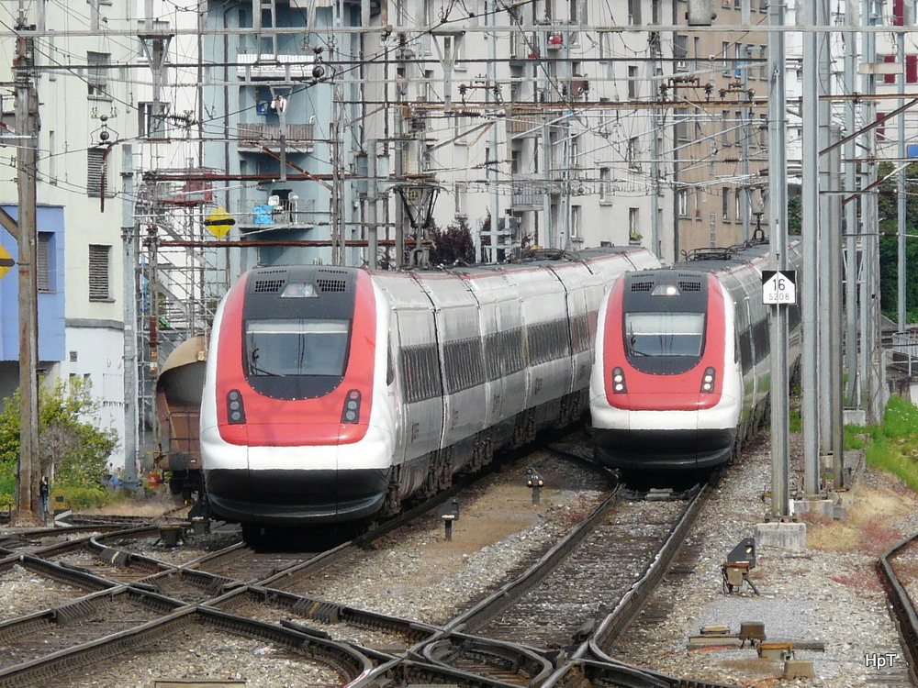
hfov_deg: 7.2
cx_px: 459
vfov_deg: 5.4
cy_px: 344
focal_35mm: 275
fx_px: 7293
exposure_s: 1/500
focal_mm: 45.2
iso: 100
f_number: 5.6
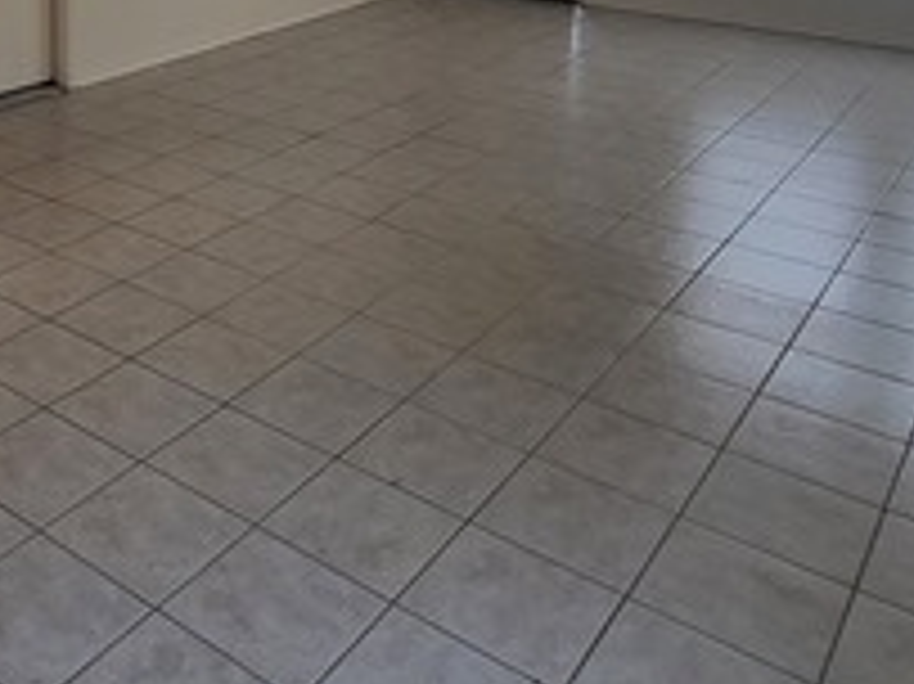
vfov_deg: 30.2
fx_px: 1082
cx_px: 122
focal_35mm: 41
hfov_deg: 42.6
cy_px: -126
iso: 125
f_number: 2.2
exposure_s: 1/60
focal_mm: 1.74
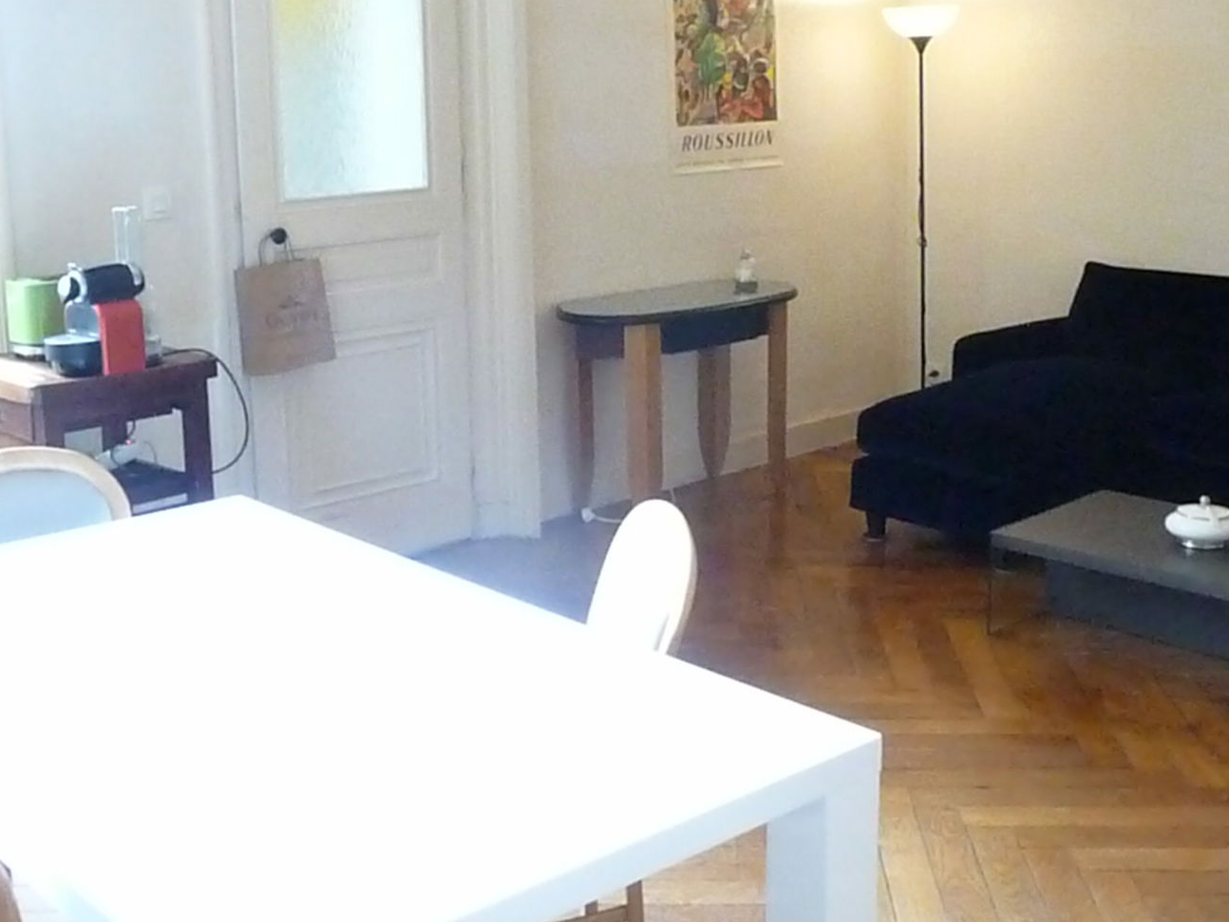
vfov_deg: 30.8
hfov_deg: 40.4
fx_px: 1668
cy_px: 359
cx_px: 620
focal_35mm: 47
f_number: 3.8
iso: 3200
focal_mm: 6.3
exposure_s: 1/30
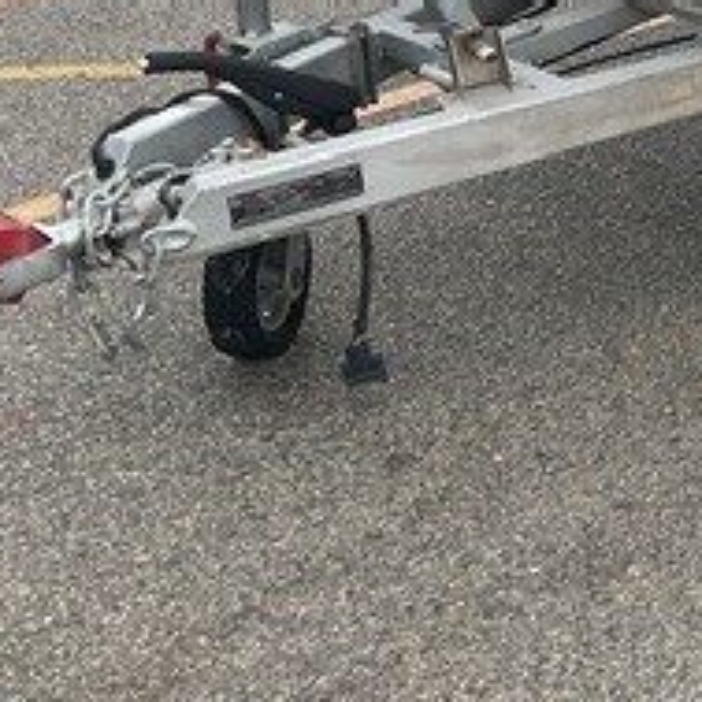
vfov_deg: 18.8
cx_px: 1025
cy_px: -145
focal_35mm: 87
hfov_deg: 18.0
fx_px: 1996
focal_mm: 3
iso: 16
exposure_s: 1/586
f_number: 1.8
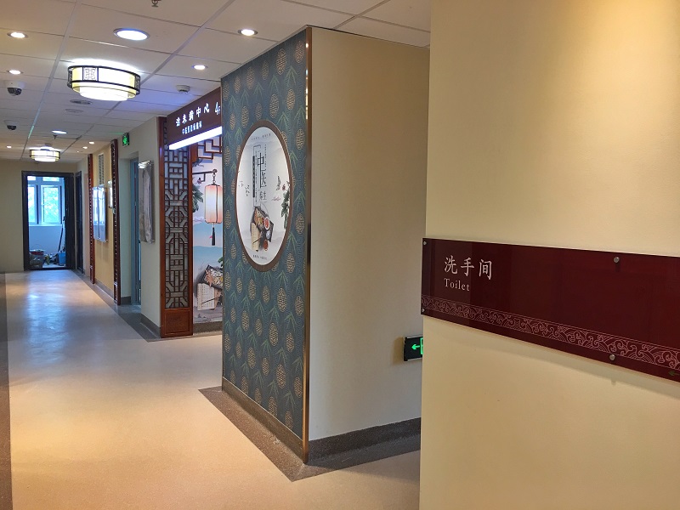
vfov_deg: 48.2
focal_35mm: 29
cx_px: 340
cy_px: 255
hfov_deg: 61.7
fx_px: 570
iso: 40
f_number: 2.2
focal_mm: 4.15
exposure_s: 1/17
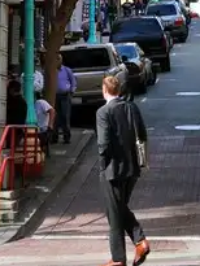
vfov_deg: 9.9
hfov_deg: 7.5
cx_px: 217
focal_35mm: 197
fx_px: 1515
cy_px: -76
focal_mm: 35
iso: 200
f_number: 9
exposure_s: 1/125
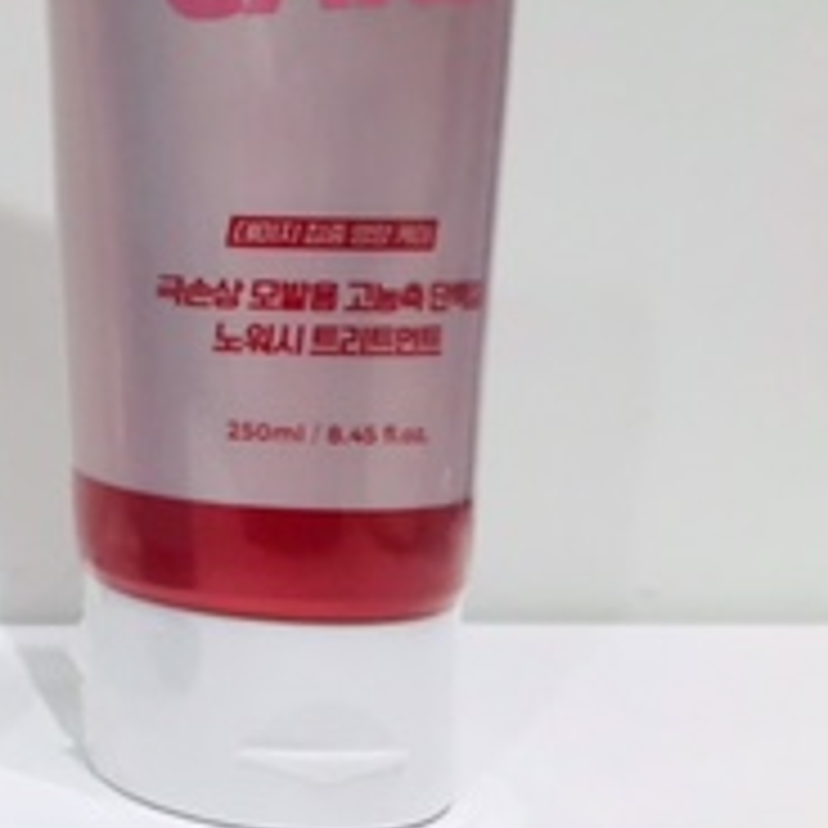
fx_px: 2327
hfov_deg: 17.3
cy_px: -4
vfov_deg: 19.6
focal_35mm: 86
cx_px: -562
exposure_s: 1/126
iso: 20
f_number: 1.8
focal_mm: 3.99
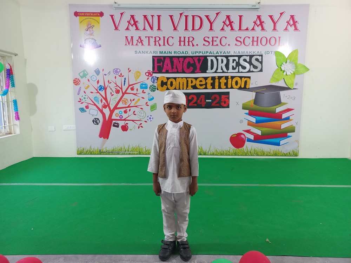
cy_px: 132
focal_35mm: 25
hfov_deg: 69.4
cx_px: 176
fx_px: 253
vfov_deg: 54.9
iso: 250
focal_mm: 4.6
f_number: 1.8
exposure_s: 1/50
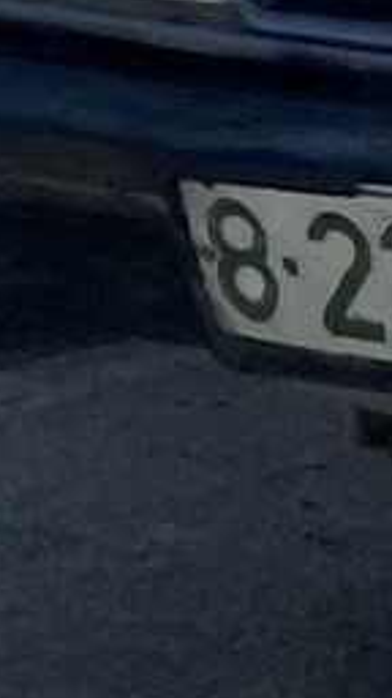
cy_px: -720
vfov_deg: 8.9
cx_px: 1677
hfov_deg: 4.8
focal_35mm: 227
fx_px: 4195
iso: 32
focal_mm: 4.25
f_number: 1.8
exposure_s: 1/3610
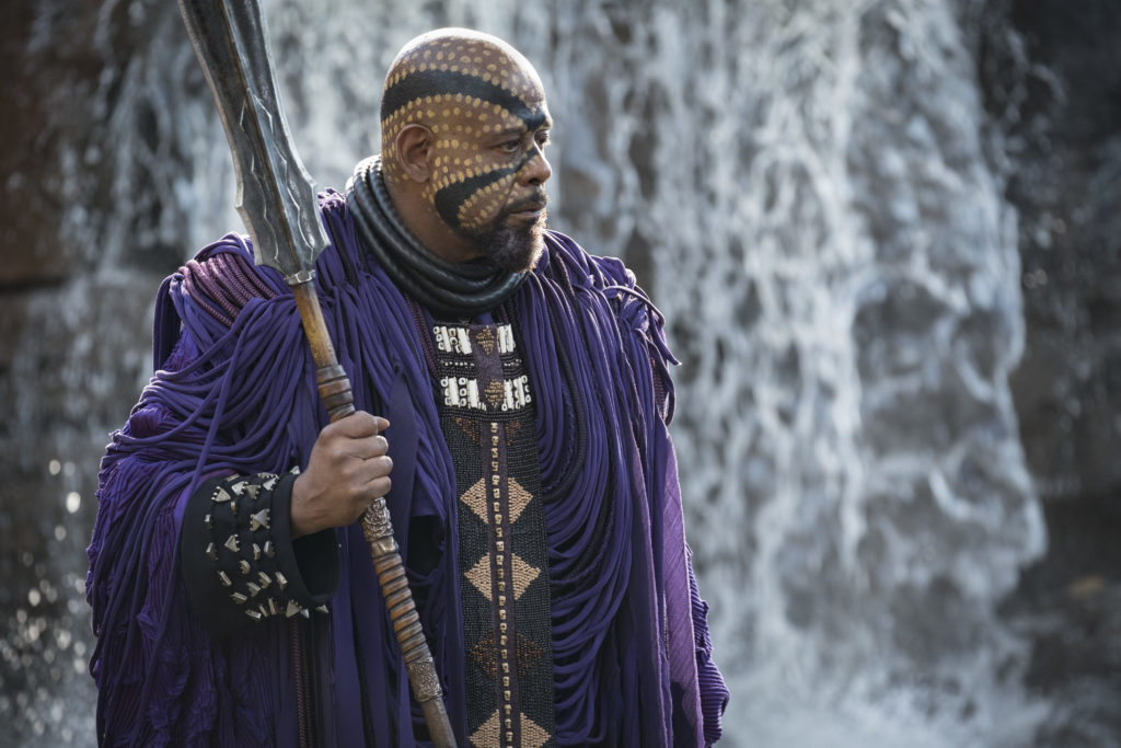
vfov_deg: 6.5
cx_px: 560
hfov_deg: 9.8
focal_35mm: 210
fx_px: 6540
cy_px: 374
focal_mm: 140
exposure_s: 1/250
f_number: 4
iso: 800
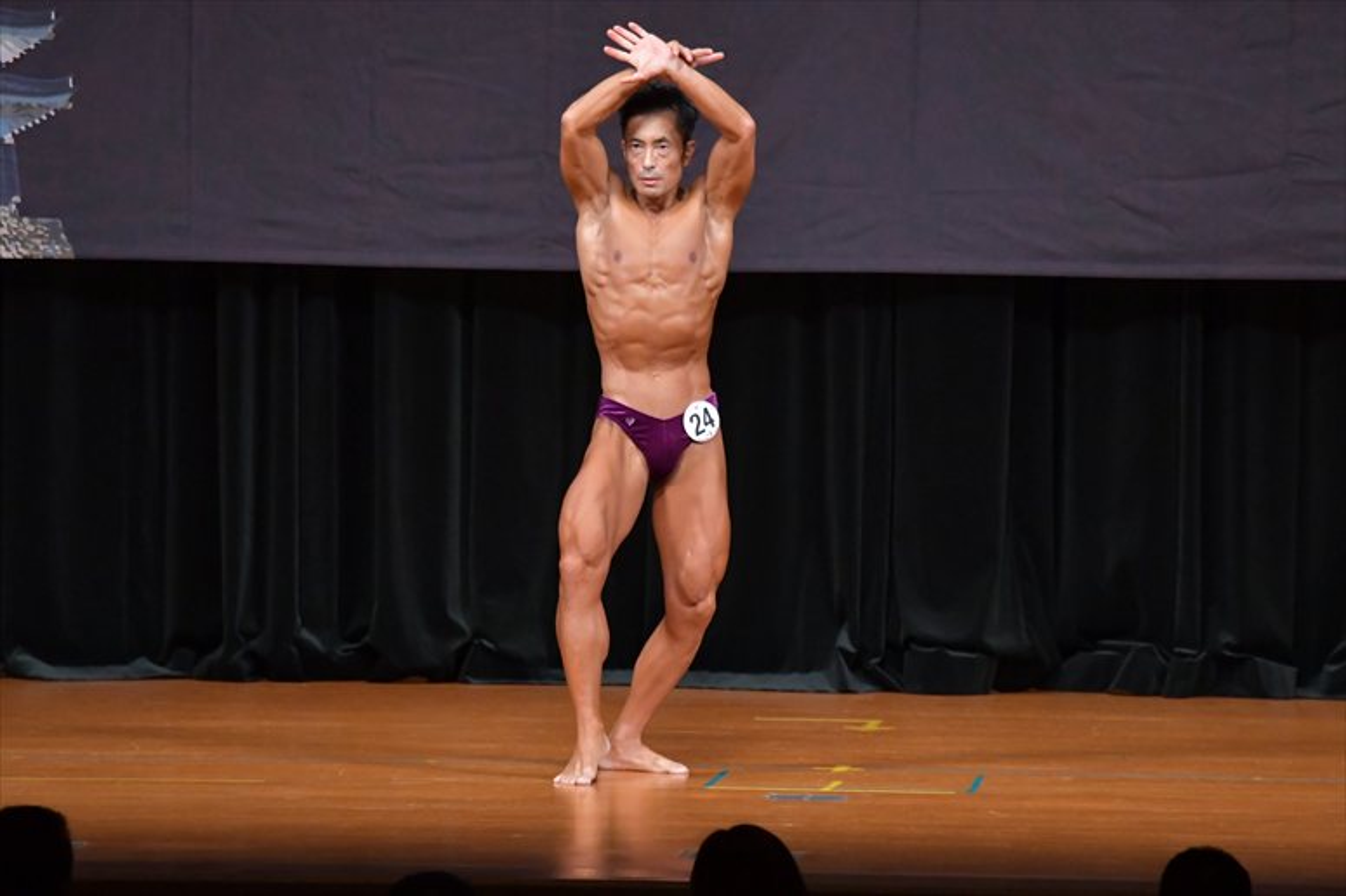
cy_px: 448
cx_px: 673
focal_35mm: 270
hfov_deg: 7.6
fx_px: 10090
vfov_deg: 5.1
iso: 5000
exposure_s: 1/400
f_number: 5.6
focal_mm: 180
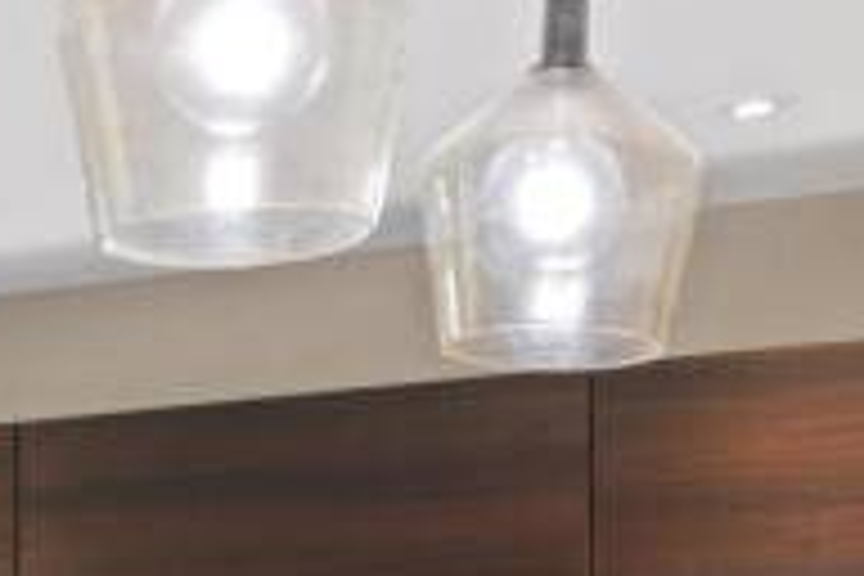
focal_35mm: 118
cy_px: 893
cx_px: -101
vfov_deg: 11.1
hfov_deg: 16.8
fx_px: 2825
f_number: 8
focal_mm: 34.5
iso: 320
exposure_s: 2.5
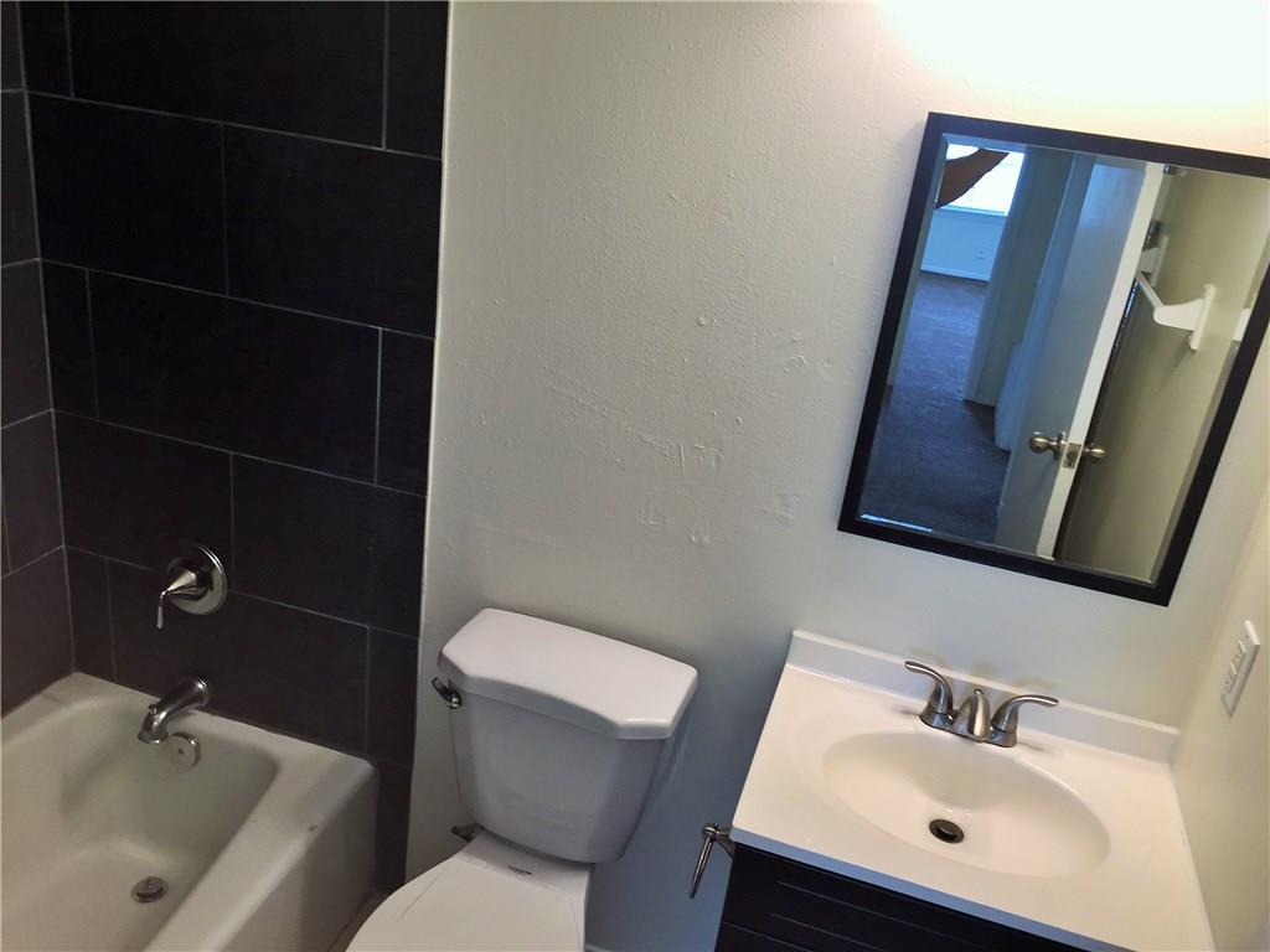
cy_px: 476
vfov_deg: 48.2
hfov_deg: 61.7
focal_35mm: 29
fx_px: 1064
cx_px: 635
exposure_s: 1/30
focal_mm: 4.15
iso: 32
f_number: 2.2
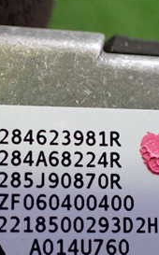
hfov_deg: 18.5
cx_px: 65
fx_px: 487
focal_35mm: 70
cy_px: 174
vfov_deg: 29.2
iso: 800
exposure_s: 1/100
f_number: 2.3
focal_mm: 5.4
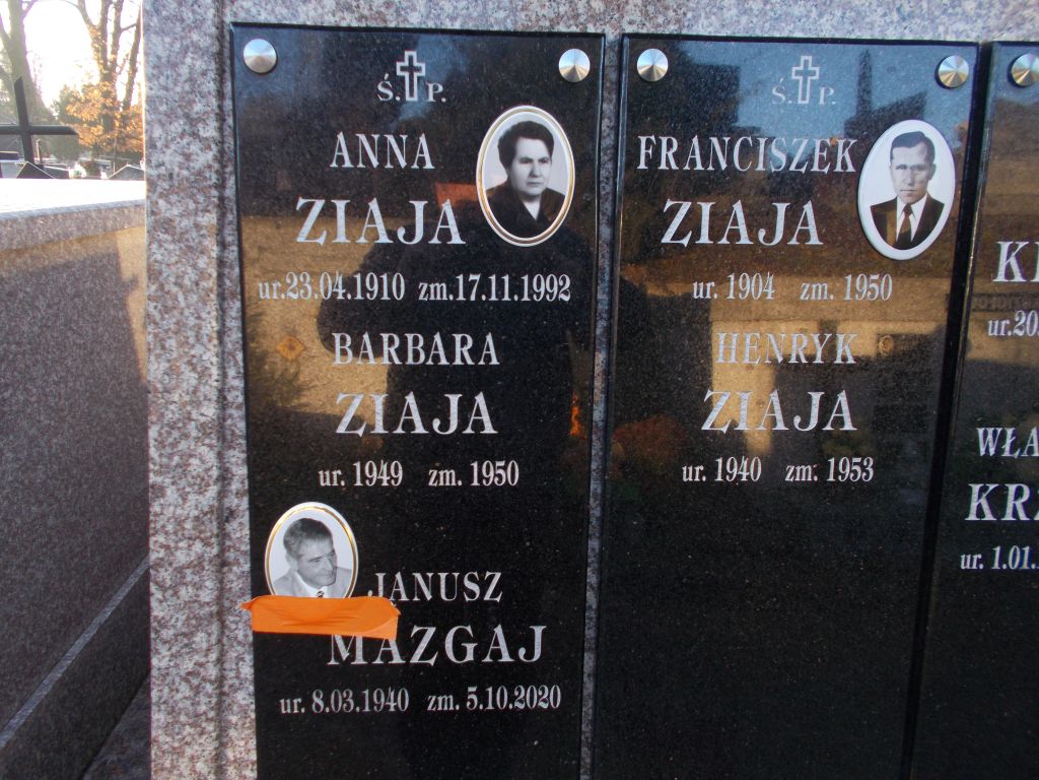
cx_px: 520
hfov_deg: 67.3
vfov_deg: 53.1
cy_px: 390
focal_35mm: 26
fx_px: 780
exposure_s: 1/40
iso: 80
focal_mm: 4.6
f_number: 3.2
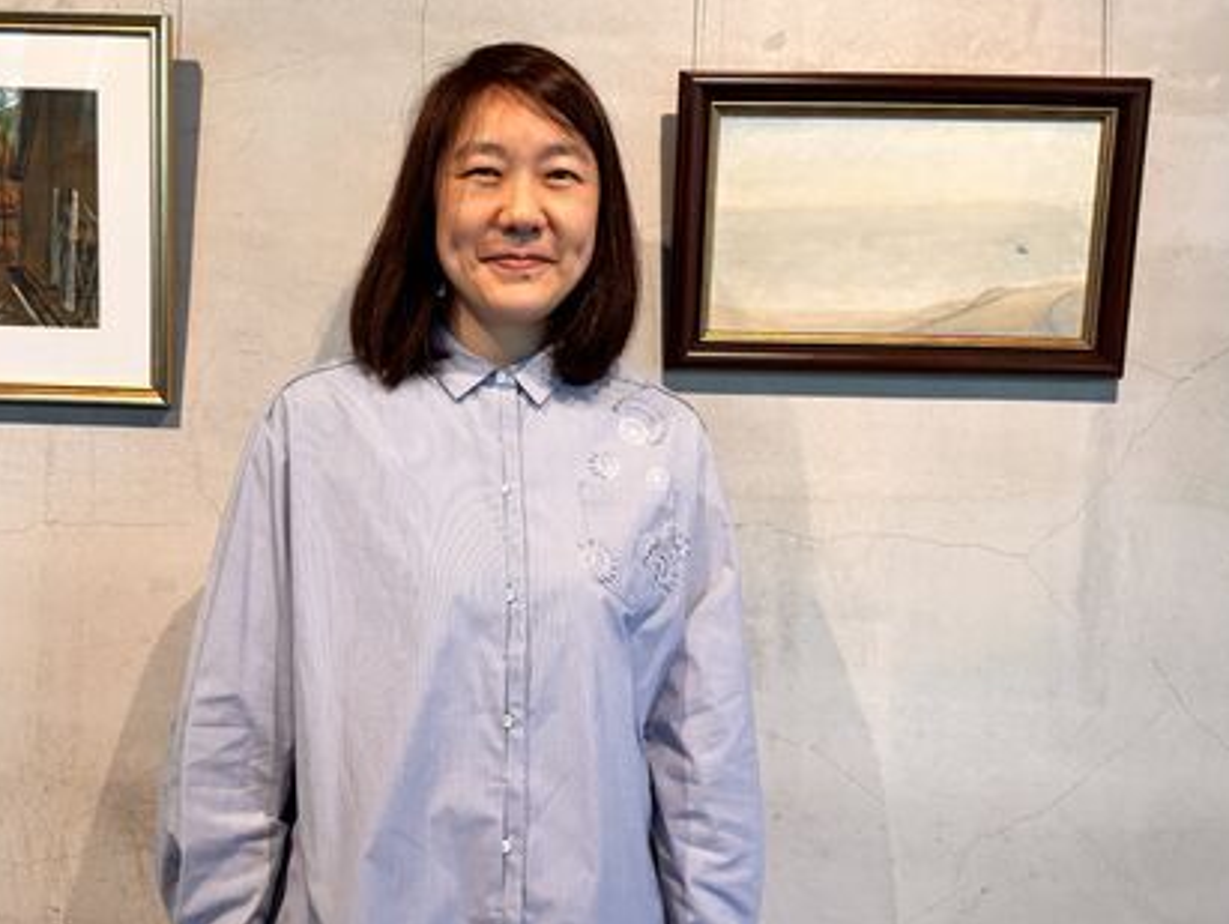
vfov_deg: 40.7
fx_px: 1244
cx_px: 490
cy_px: 407
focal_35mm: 35
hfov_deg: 52.2
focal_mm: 6.86
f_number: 1.78
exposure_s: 1/146
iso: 64
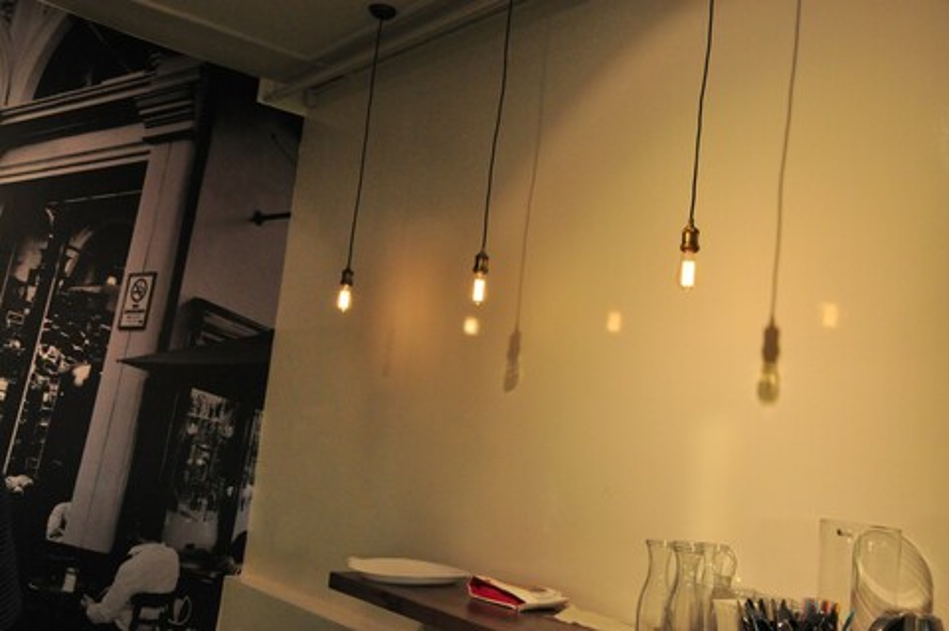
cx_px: 474
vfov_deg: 35.4
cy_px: 316
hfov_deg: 51.3
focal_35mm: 38
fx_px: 988
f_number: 7.1
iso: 1600
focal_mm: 25
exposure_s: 1/400
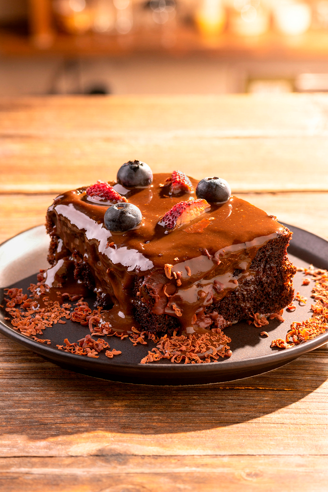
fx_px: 1735
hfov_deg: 10.8
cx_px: 164
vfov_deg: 16.1
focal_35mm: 127
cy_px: 246
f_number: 8
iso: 100
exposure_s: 1/200
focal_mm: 85
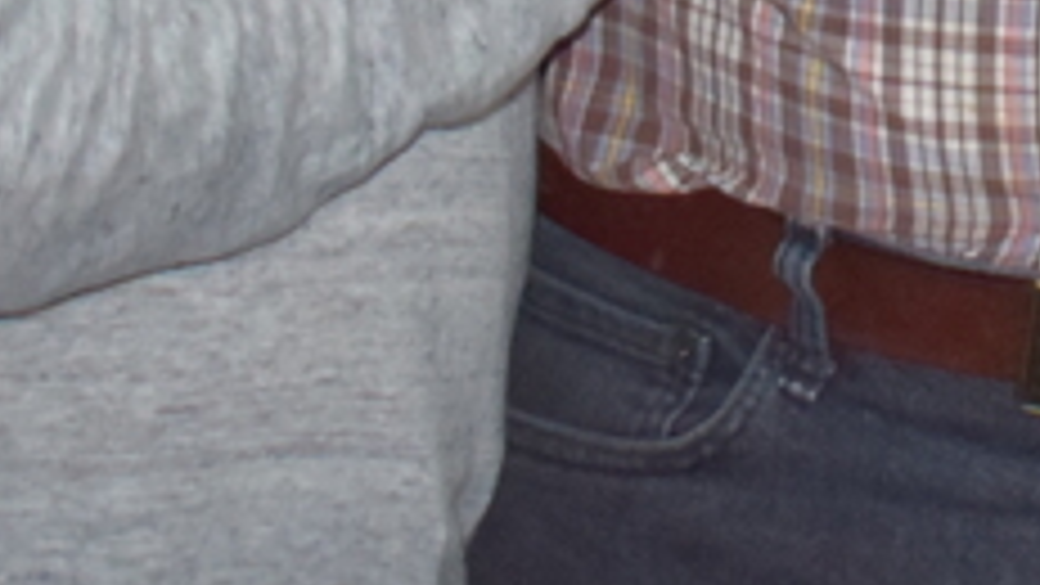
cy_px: -1318
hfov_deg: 8.6
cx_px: 2202
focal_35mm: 235
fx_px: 6479
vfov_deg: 4.9
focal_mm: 27
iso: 1100
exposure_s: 1/60
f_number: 4
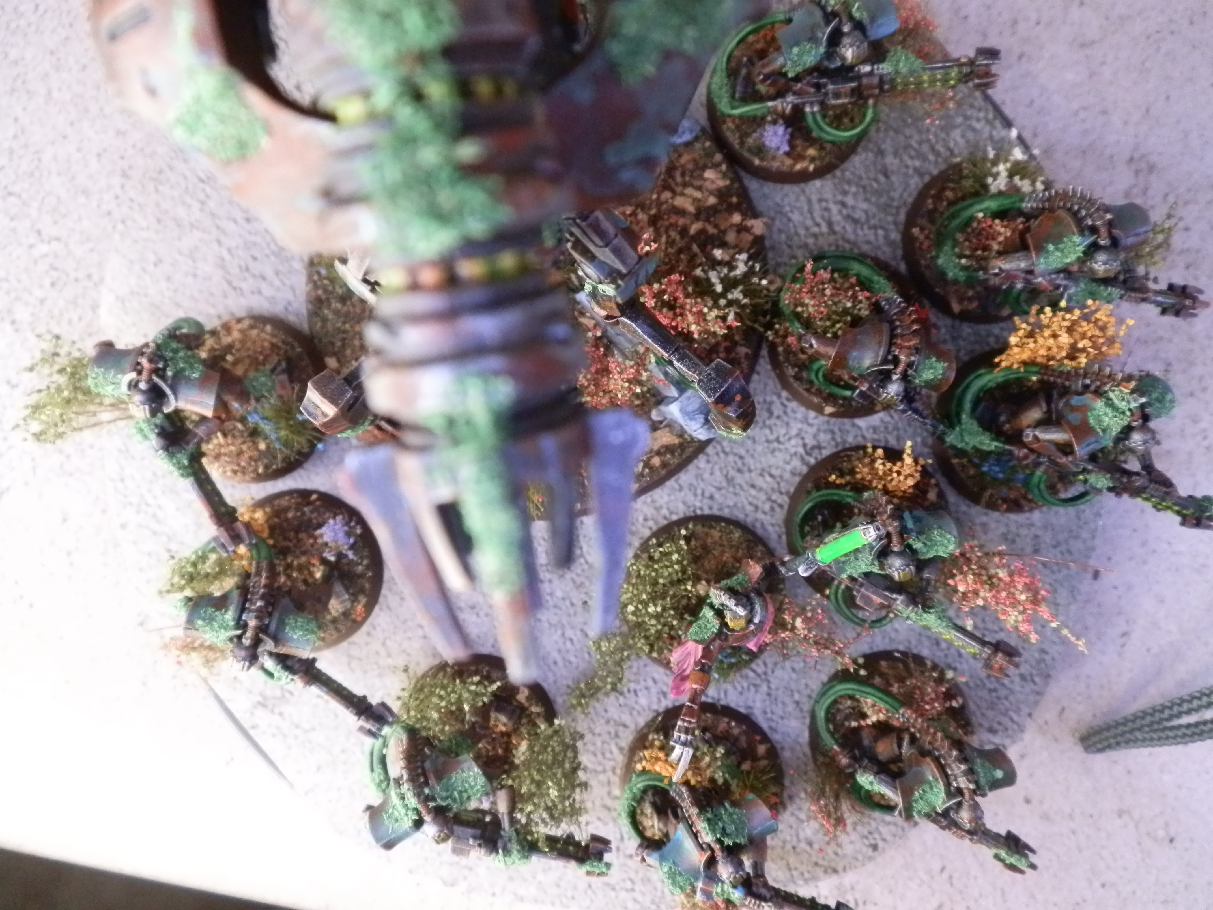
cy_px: 455
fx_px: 981
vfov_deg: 49.7
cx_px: 606
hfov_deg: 63.4
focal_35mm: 28
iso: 400
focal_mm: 5
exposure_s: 1/50
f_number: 3.1
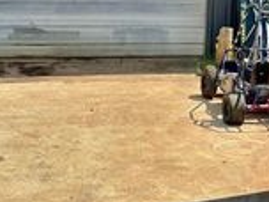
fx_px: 614
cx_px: 241
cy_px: -81
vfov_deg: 17.2
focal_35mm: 79
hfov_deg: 24.0
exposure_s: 1/5848
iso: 80
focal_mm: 6.86
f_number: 1.78
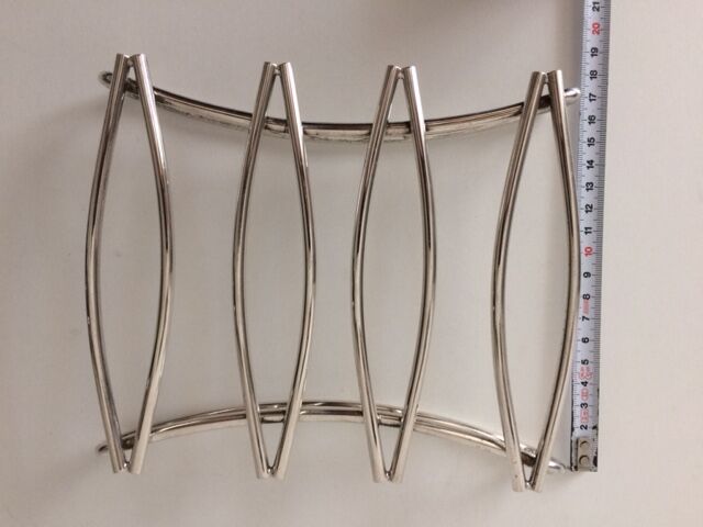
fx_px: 589
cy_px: 264
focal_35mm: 29
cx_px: 352
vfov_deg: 48.2
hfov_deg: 61.7
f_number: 2.2
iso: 100
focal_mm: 4.15
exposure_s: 1/33
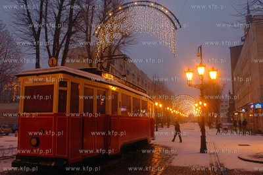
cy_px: 88
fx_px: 219
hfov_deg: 62.0
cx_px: 132
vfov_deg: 43.4
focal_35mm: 30
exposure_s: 1/40
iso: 640
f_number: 3.5
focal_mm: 20
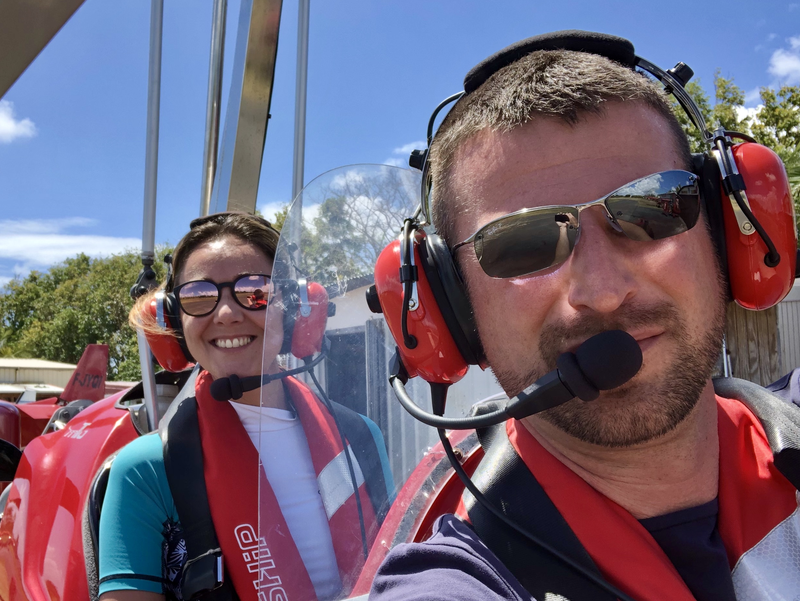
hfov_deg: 46.6
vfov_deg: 36.0
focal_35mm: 40
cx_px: 332
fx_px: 925
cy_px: 326
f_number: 2.2
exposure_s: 1/274
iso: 20
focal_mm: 2.87
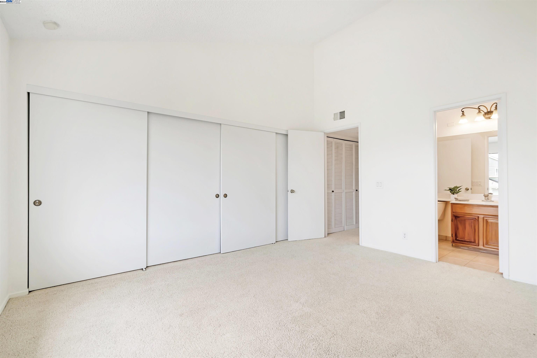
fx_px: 239
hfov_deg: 96.7
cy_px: 179
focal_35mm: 16
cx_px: 268
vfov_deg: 73.7
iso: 160
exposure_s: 1/40
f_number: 9
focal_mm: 16
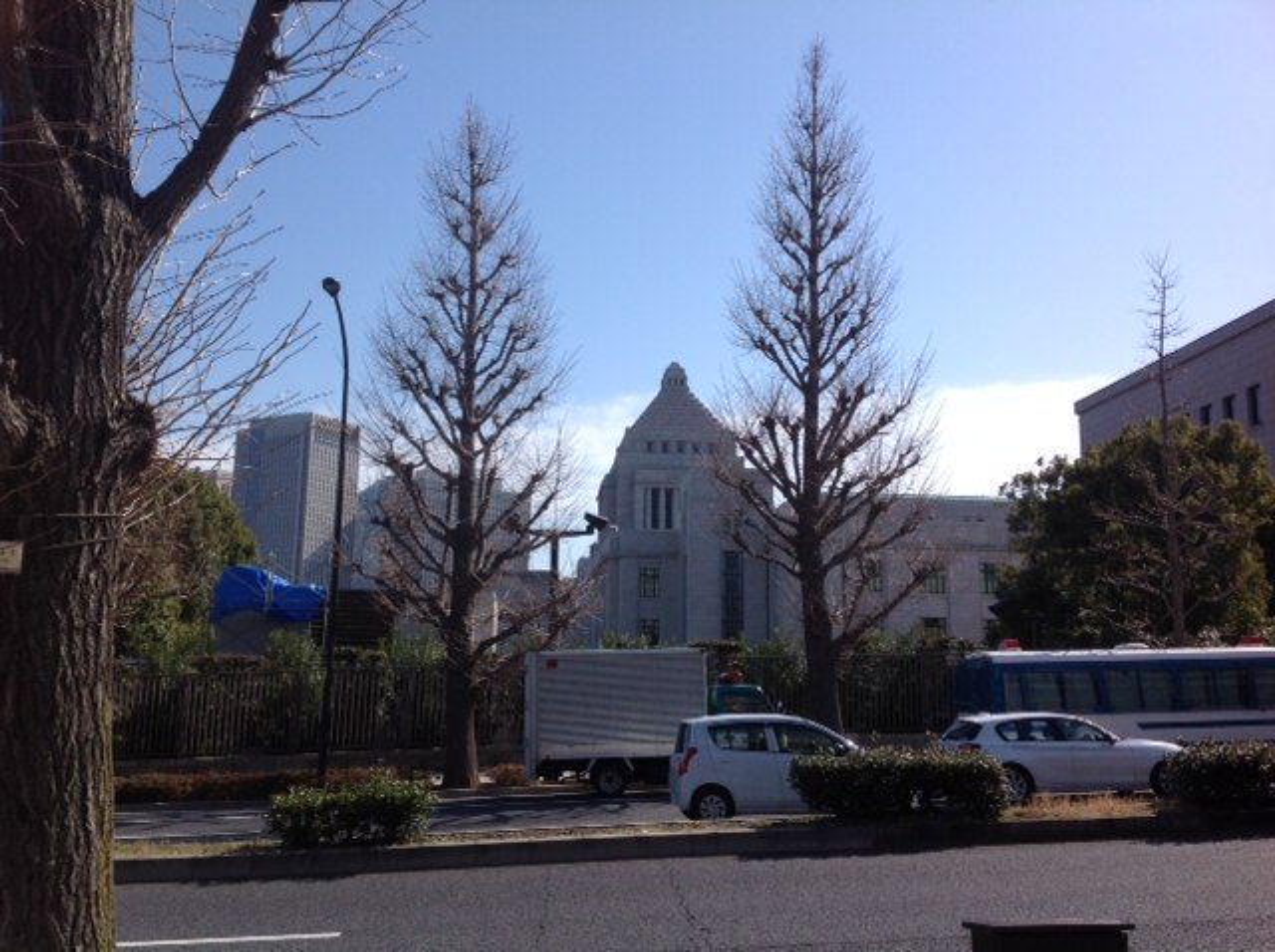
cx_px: 638
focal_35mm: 35
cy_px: 476
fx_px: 1287
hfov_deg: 52.7
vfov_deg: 40.6
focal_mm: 4.28
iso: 50
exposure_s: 1/1890
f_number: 2.4
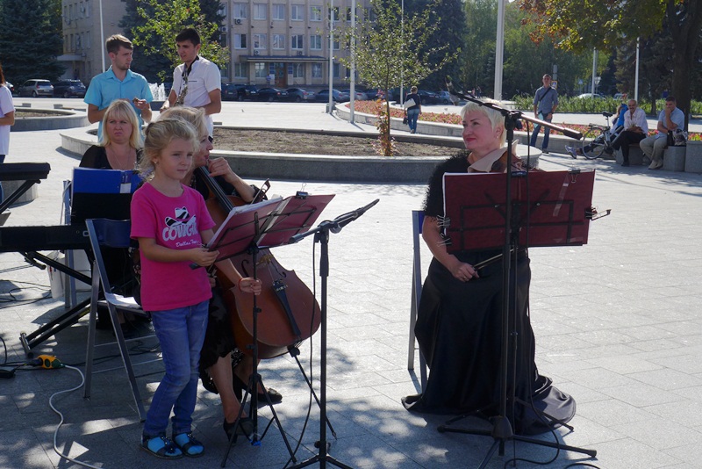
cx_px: 351
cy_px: 234
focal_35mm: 55
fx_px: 1073
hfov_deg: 36.2
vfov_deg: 24.6
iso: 80
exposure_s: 1/1600
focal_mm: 10.8
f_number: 3.2
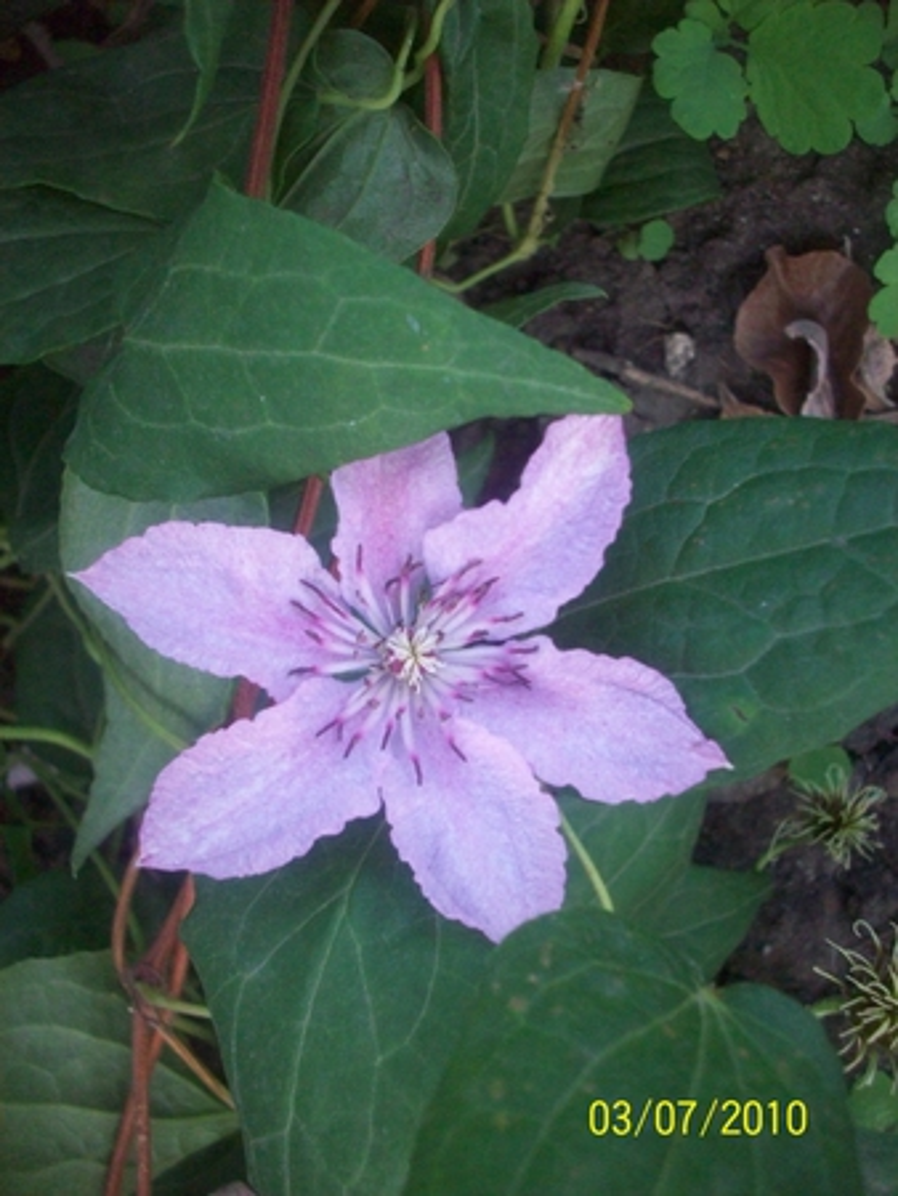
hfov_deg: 38.7
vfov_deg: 50.1
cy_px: 598
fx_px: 1279
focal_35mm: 37
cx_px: 449
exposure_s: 1/64
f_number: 2.8
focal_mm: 6.2
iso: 221
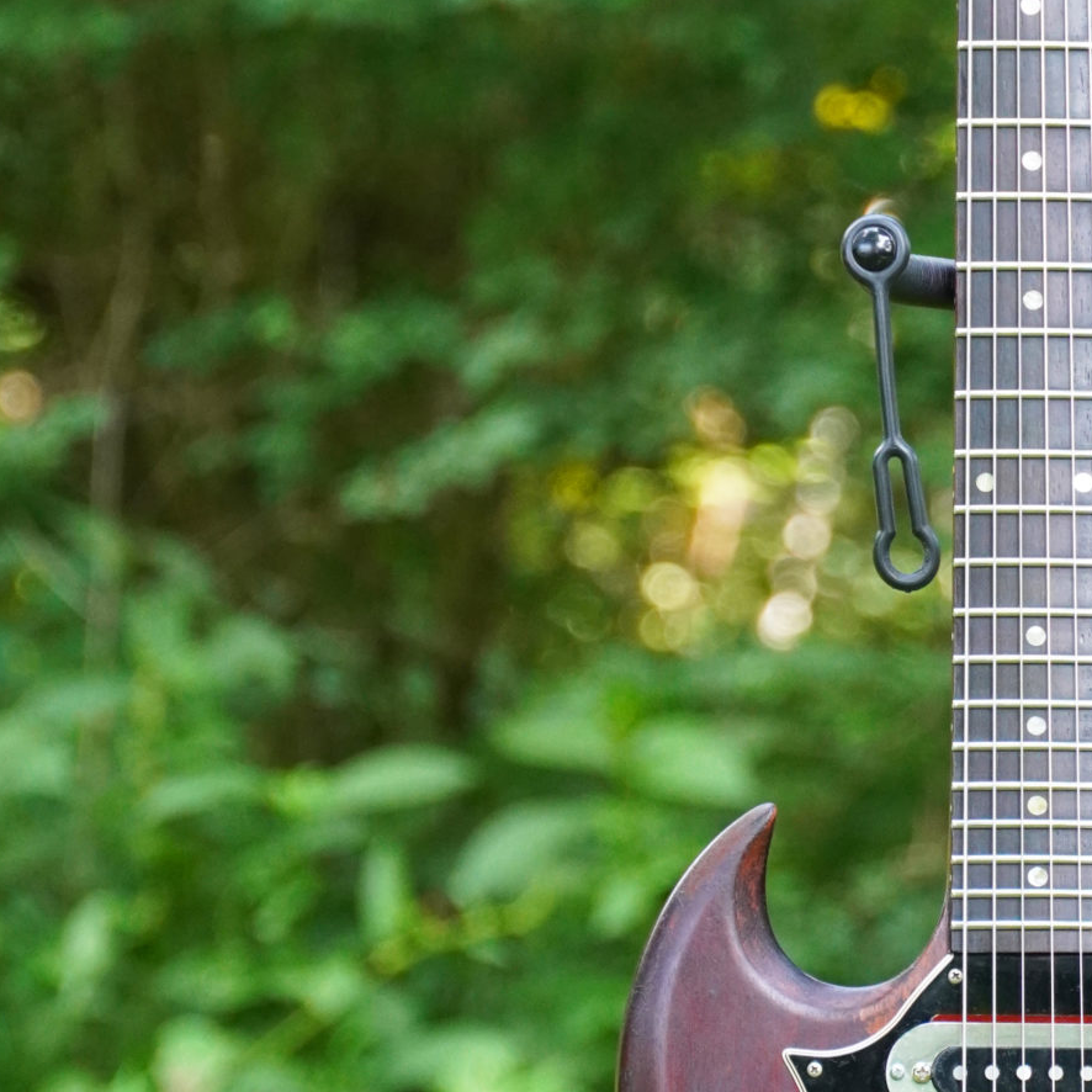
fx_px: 13535
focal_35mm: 379
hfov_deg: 4.6
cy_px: 629
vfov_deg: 4.6
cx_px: 1017
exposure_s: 1/160
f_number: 5.6
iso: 1250
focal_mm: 103
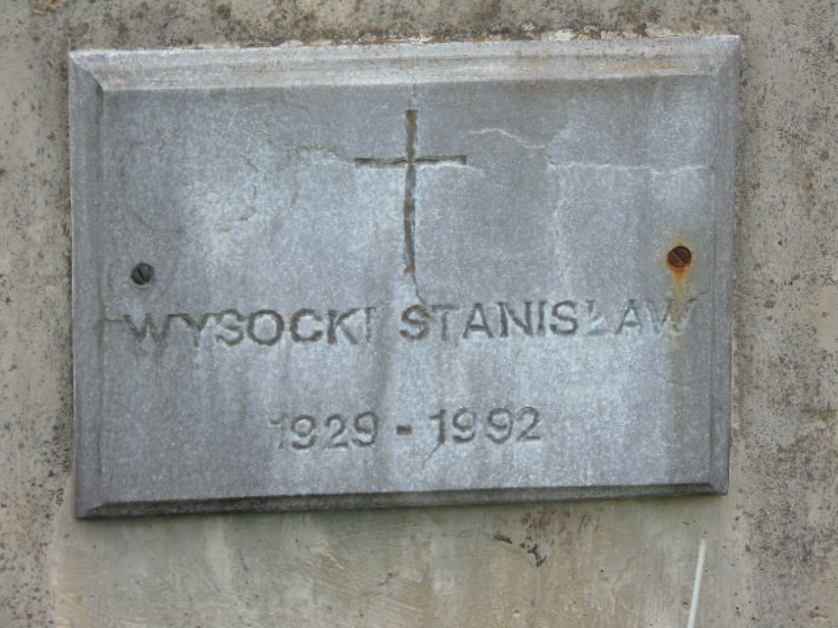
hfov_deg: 8.1
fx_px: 5883
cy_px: 314
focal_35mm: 243
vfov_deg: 6.1
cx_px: 419
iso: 320
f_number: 4.8
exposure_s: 1/125
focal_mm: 43
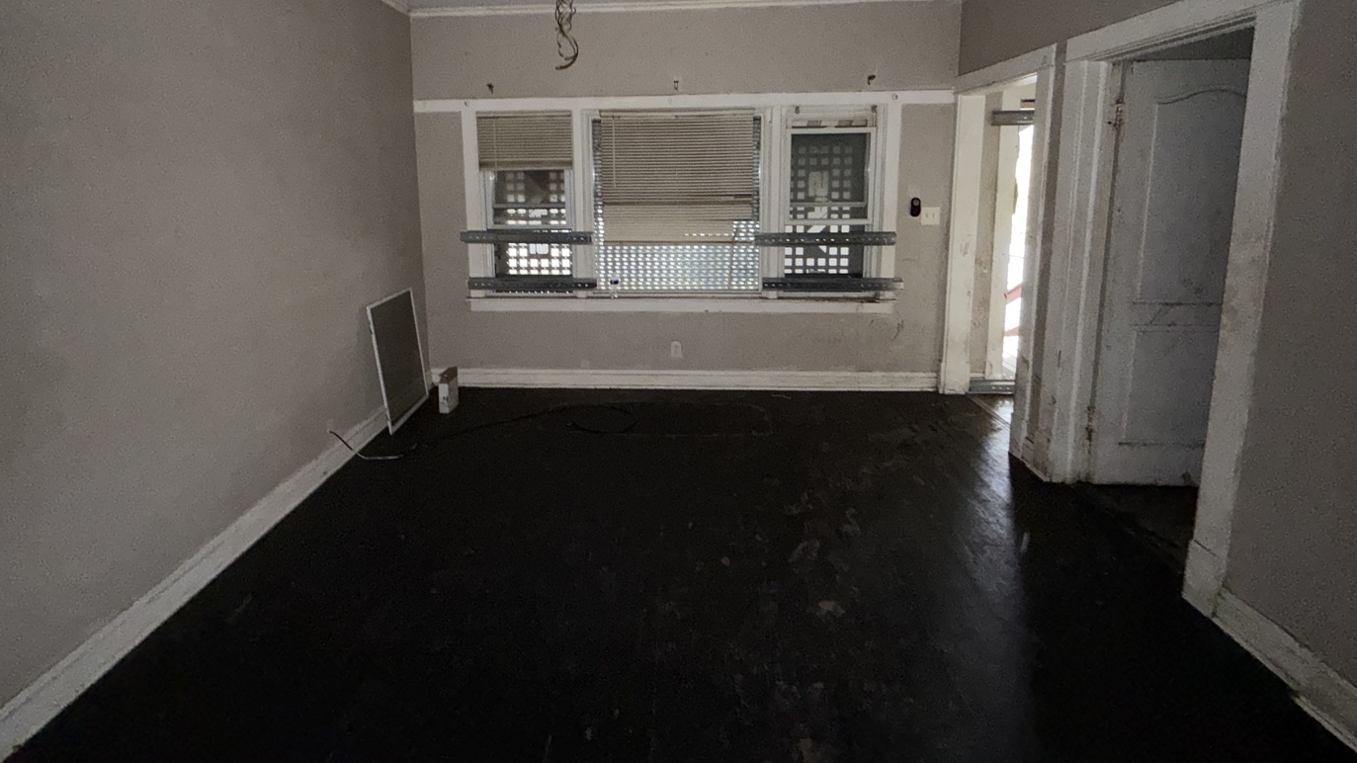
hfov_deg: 99.3
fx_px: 576
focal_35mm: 16
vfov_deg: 65.1
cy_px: 248
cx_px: 647
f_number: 2.2
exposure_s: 1/21
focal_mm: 2.22
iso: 500
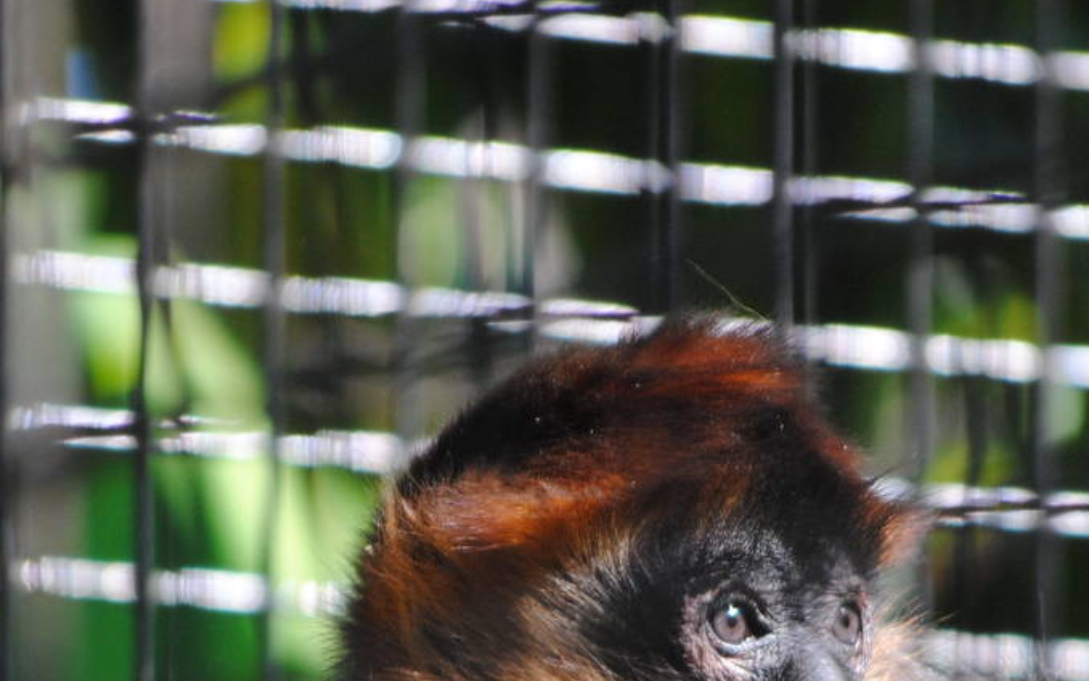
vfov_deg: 2.1
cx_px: 642
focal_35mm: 632
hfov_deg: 3.3
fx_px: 18766
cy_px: 759
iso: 400
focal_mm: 175
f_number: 5.3
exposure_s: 1/320
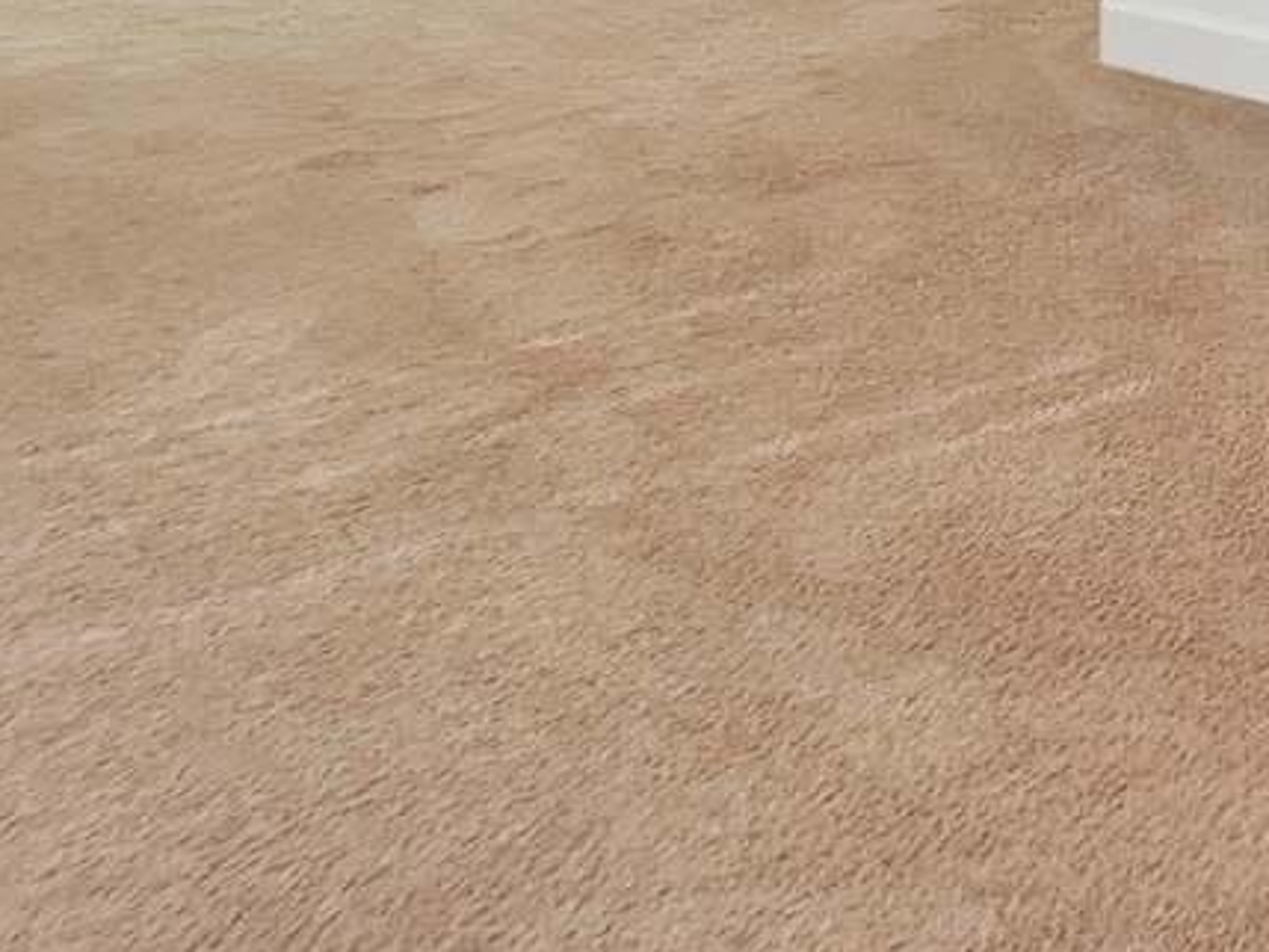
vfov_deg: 24.0
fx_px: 1723
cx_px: 1790
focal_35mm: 47
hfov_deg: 29.3
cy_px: -497
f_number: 5
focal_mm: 7
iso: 800
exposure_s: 1/160
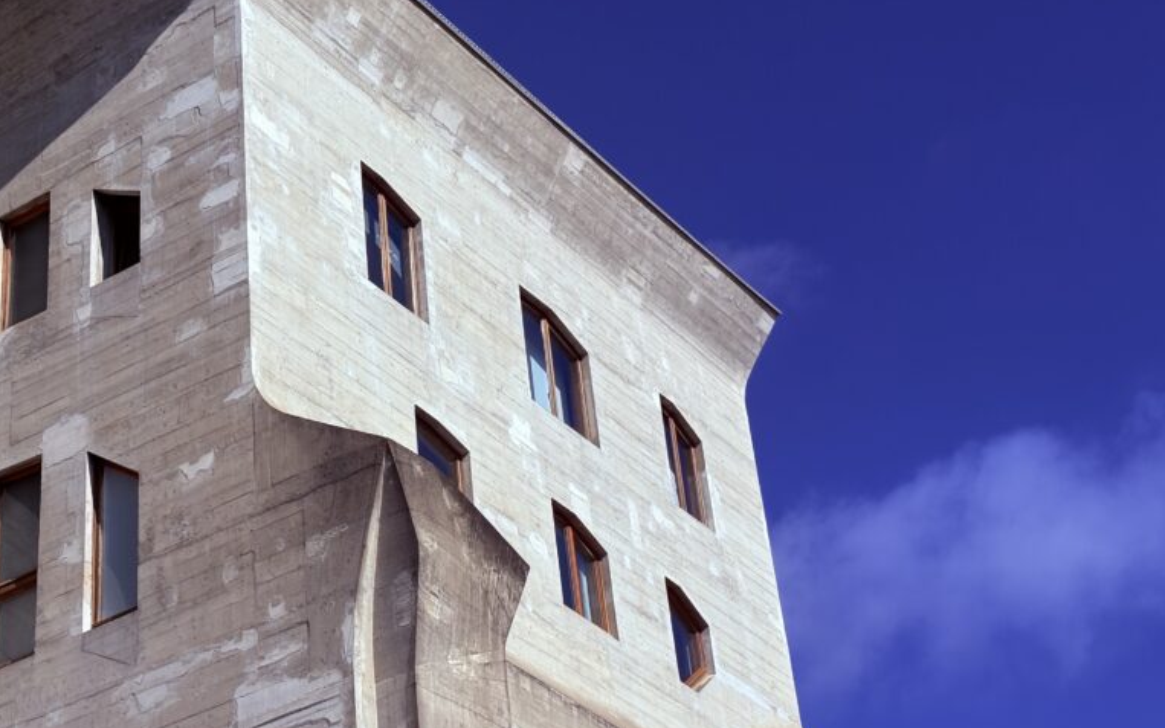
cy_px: 261
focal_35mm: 74
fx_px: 2350
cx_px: 385
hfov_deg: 27.7
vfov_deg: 17.6
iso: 32
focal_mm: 5.96
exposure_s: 1/4630
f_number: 1.6
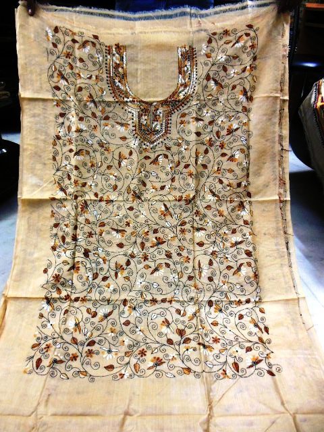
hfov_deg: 54.9
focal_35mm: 25
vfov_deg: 69.4
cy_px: 216
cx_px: 162
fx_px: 312
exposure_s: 1/10
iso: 400
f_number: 3.2
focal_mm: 4.5
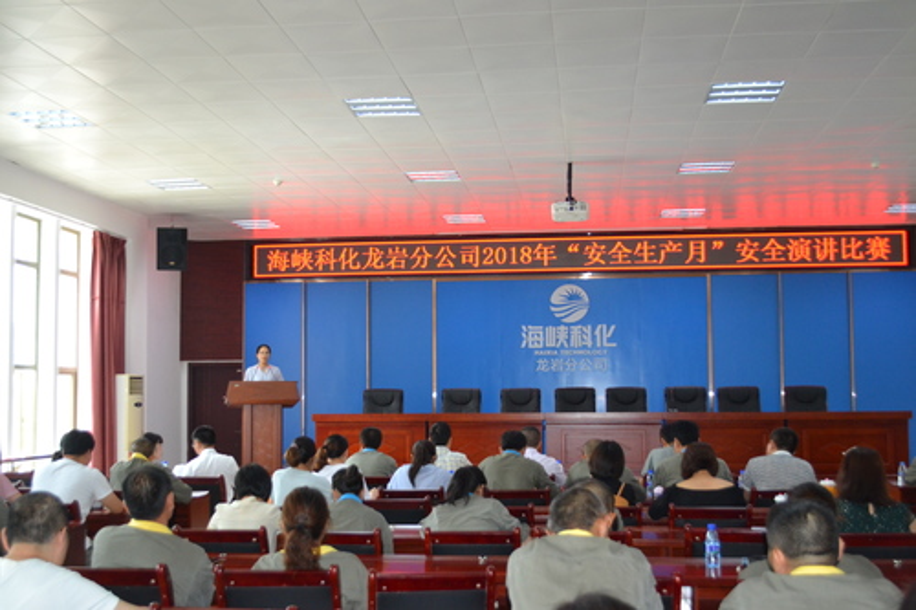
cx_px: 458
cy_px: 305
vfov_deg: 31.9
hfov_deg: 46.4
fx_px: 1068
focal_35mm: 42
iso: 1400
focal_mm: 28
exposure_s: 1/60
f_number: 4.5
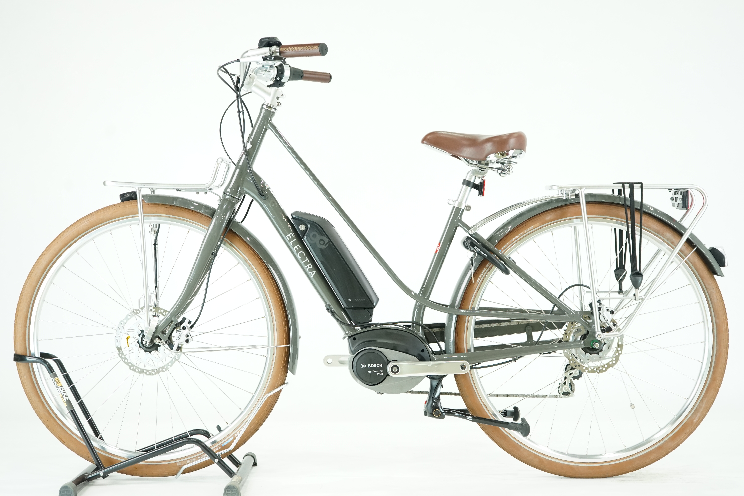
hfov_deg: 38.2
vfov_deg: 26.0
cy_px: 248
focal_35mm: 52
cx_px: 372
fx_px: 1075
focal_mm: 52
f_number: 5
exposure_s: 1/200
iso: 2500
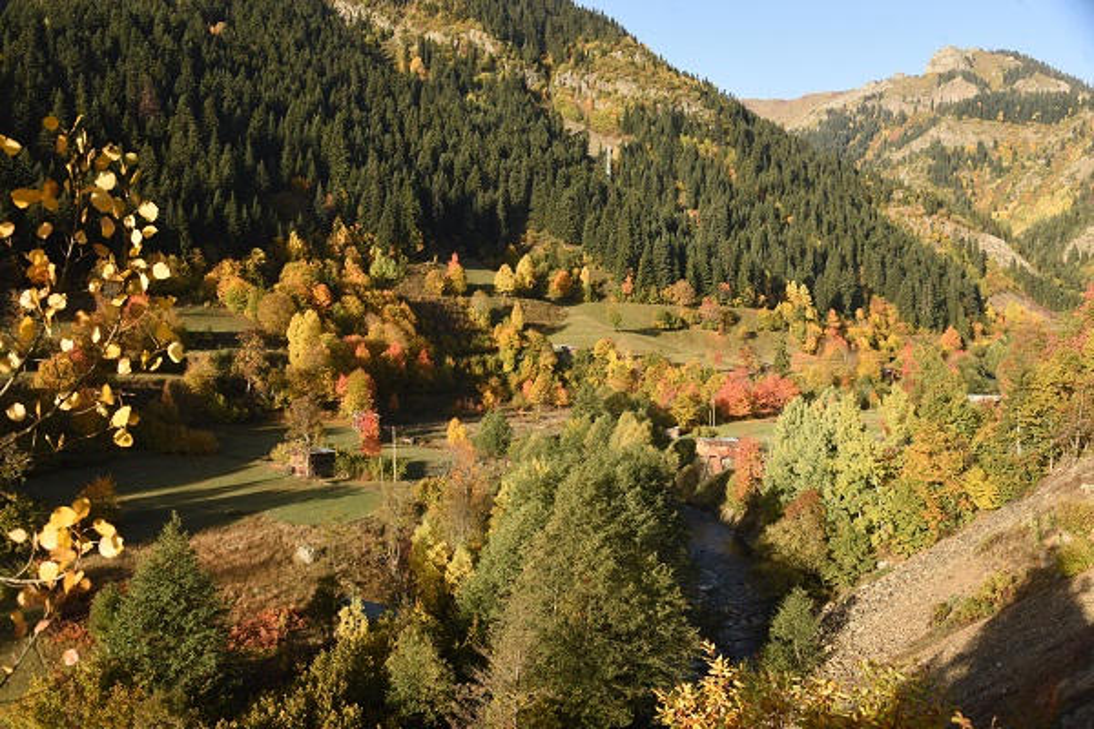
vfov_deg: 42.3
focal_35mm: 31
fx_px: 942
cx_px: 547
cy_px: 364
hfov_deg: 60.3
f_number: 8
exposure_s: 1/250
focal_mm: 31
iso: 320
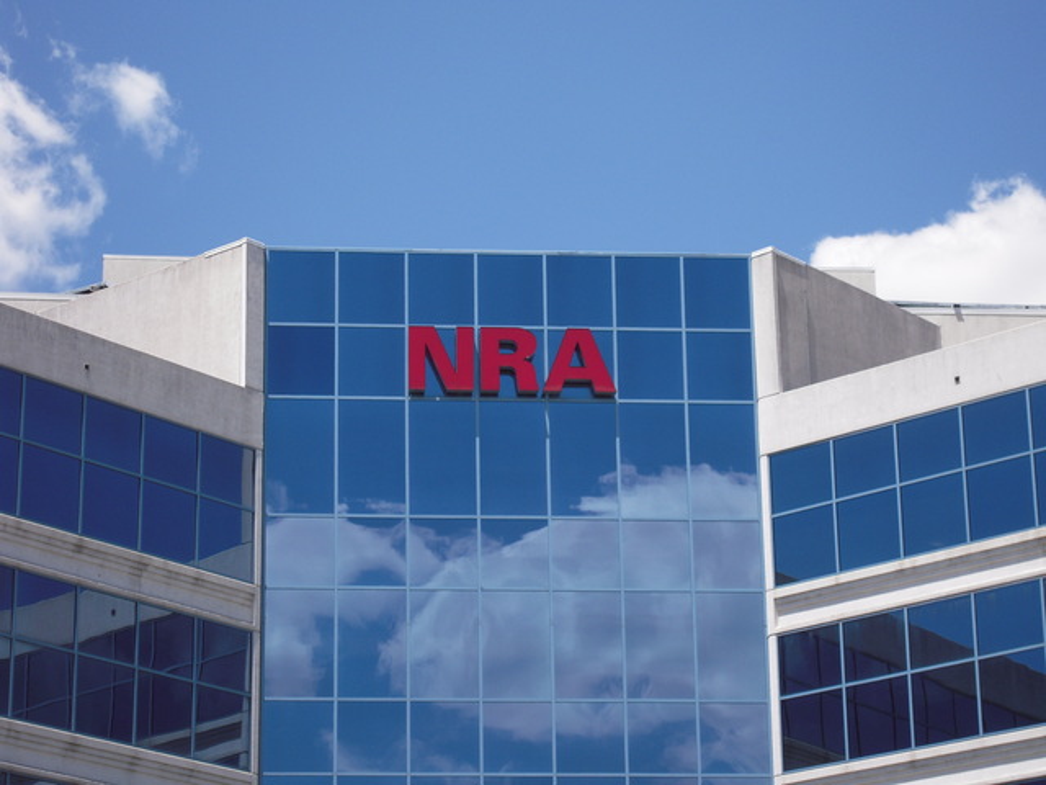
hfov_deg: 17.6
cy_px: 392
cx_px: 523
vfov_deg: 13.2
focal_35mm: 112
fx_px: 3384
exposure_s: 1/320
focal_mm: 20
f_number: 5.8
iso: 100
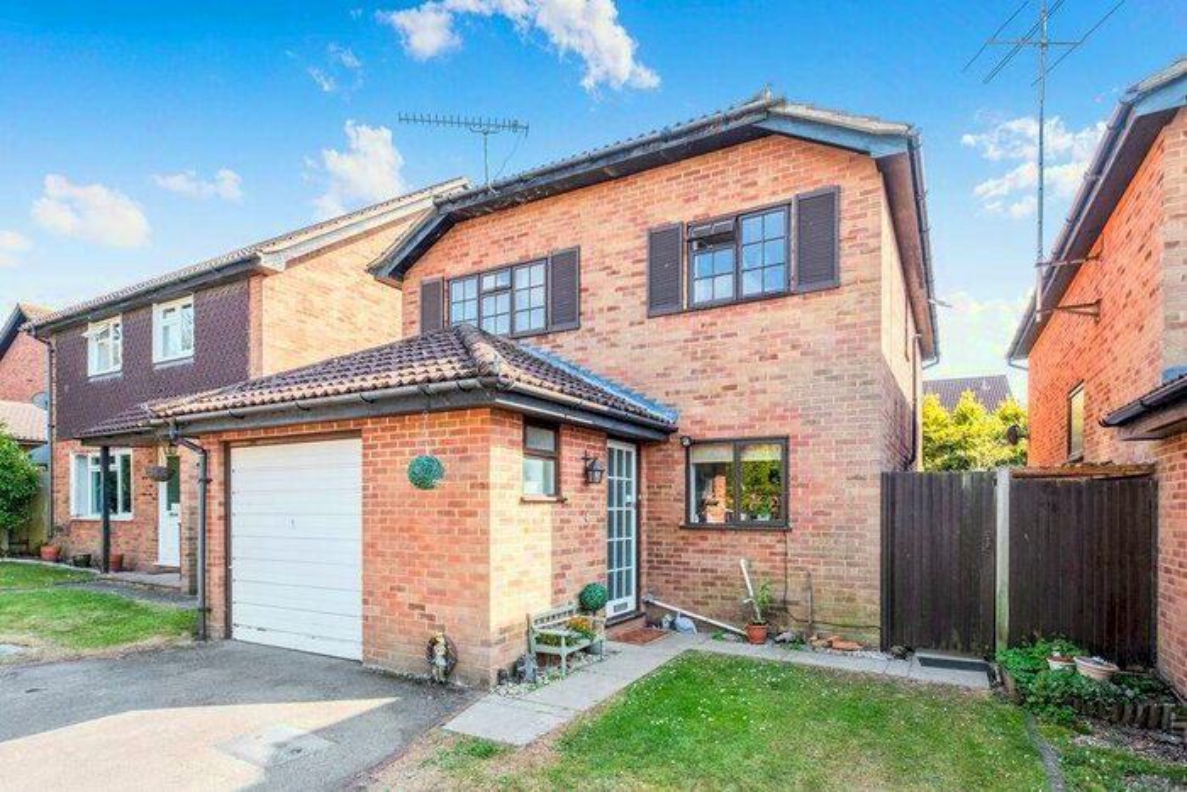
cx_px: 594
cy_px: 396
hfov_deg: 93.3
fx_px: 561
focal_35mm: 17
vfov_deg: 70.5
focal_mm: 11
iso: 400
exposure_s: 1/250
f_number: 8
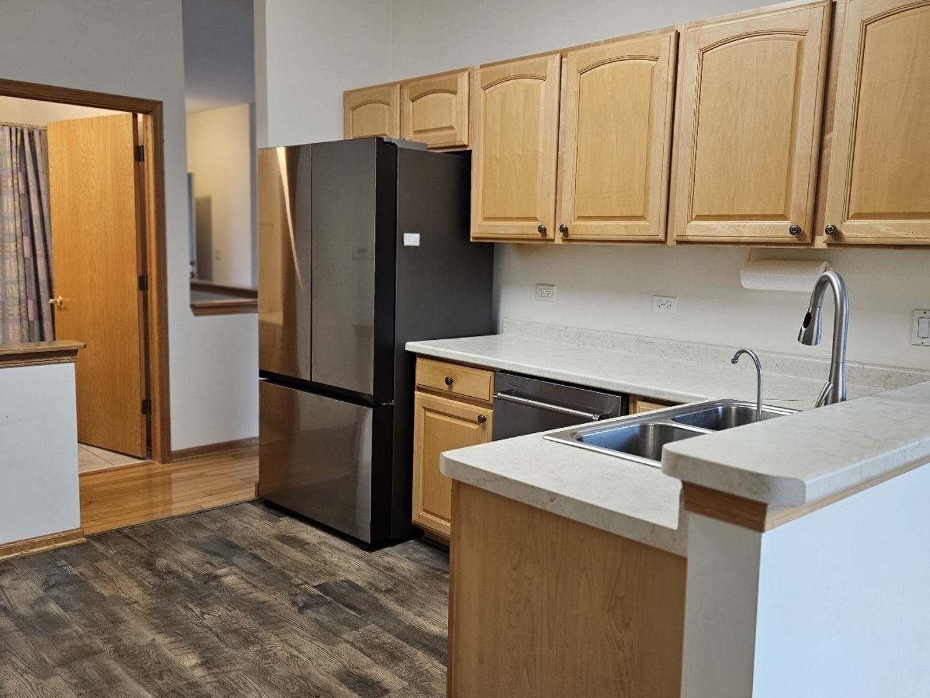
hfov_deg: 73.9
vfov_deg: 58.9
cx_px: 465
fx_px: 618
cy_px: 349
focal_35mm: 23
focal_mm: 5.4
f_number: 1.8
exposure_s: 1/120
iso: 160
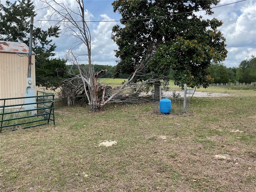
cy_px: 96
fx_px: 214
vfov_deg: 48.2
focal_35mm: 29
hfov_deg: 61.7
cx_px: 128
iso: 16
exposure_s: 1/666
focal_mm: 3
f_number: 1.8
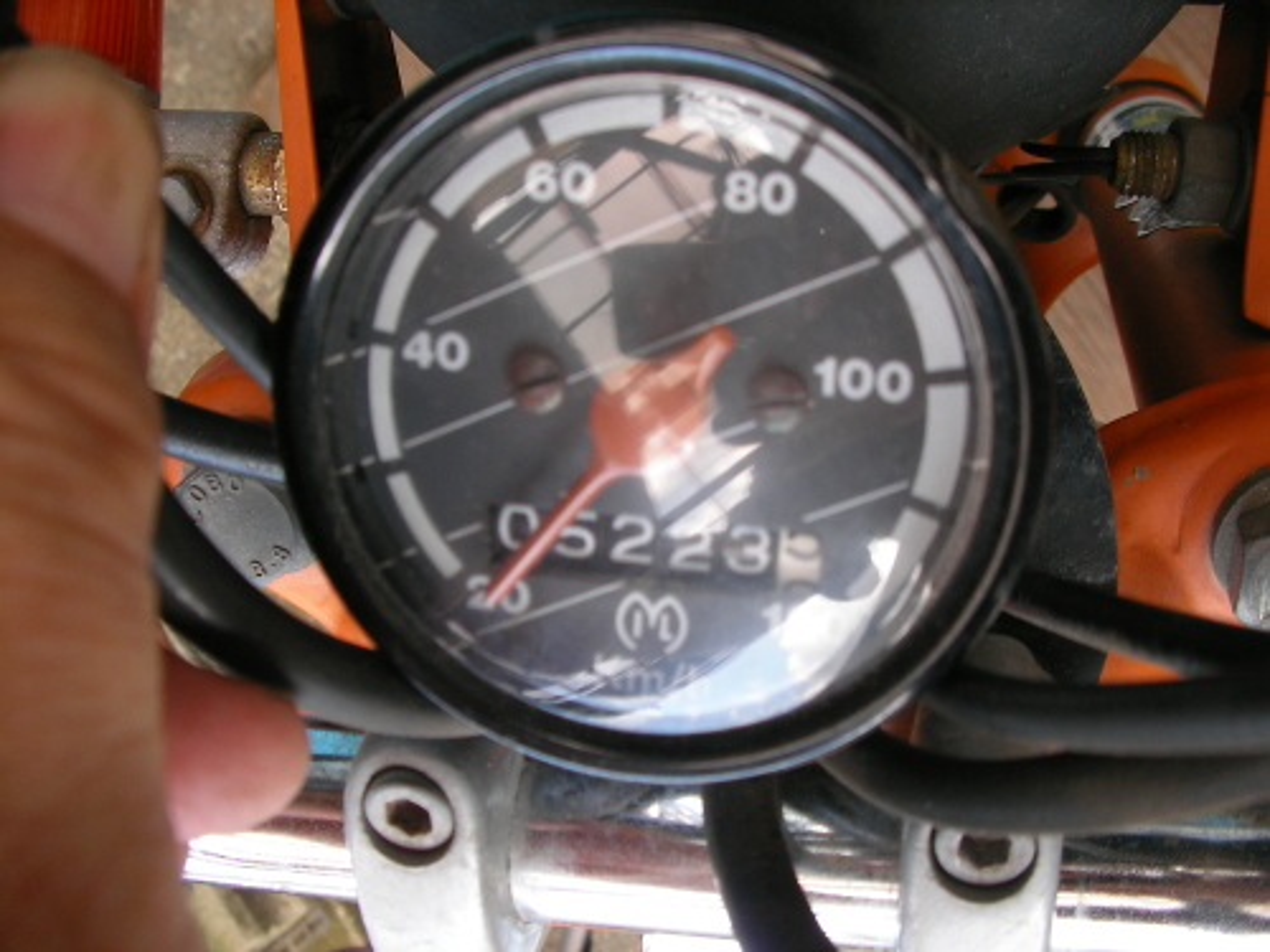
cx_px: 635
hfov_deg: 49.0
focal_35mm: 38
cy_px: 476
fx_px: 1394
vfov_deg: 37.7
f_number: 3.5
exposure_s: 1/50
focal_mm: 6.3
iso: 63
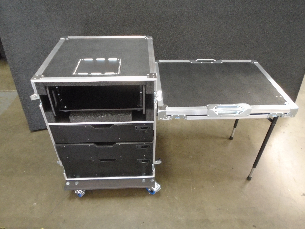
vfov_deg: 53.1
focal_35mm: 26
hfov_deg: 67.3
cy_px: 114
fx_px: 229
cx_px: 152
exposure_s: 1/10
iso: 400
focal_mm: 4.6
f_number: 3.2
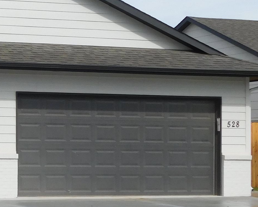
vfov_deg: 12.1
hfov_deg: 14.2
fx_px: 978
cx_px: -108
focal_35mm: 128
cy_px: 117
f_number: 7.2
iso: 125
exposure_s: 1/400
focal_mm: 7.1
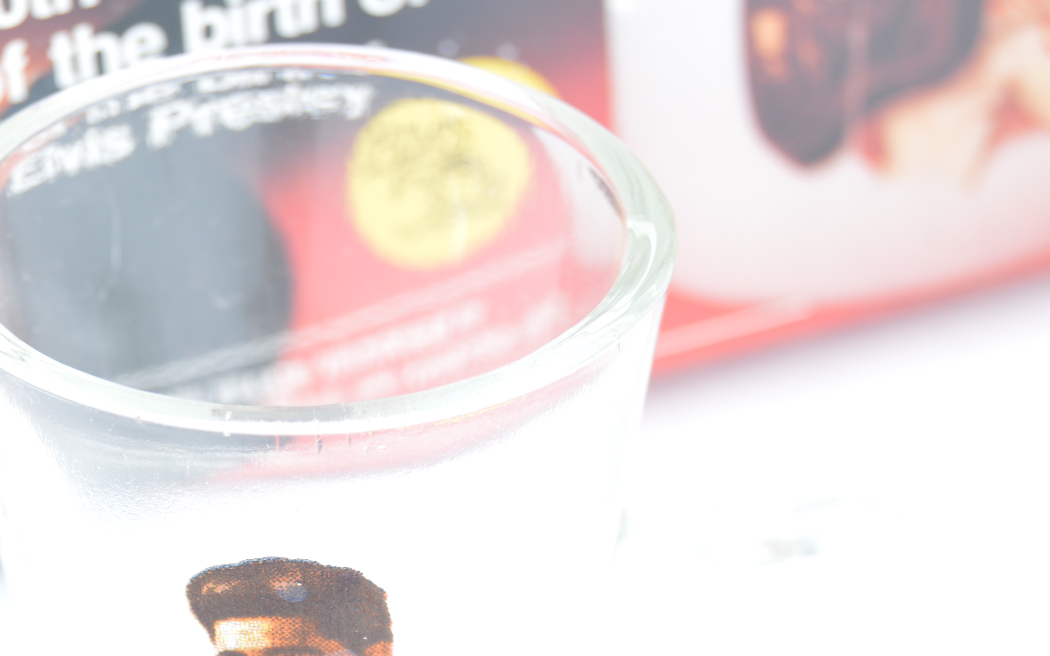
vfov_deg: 10.7
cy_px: 582
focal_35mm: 122
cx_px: 373
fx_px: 3491
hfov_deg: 17.1
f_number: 6.3
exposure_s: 1/30
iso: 100
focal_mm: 40
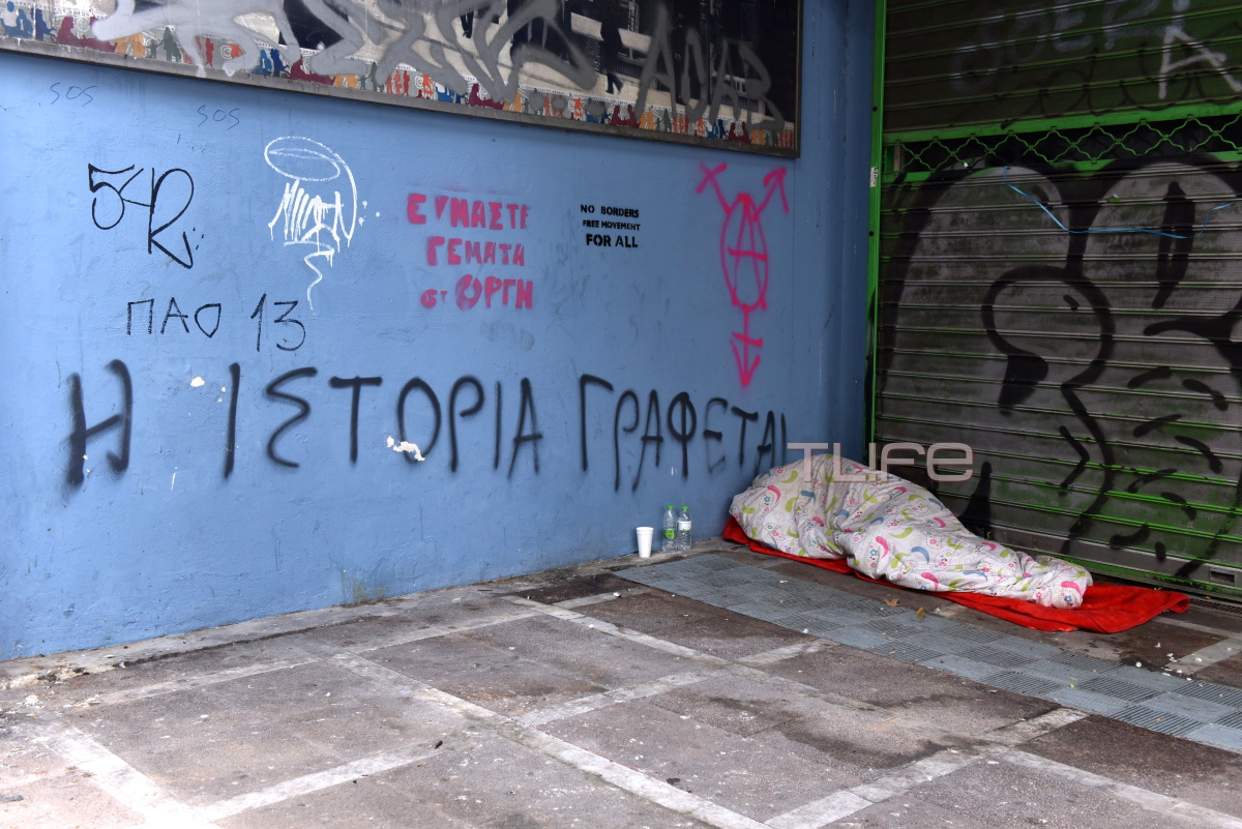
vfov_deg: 36.9
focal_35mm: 36
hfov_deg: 53.1
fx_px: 1242
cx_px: 621
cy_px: 414
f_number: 5.6
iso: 800
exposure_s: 1/100
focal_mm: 36
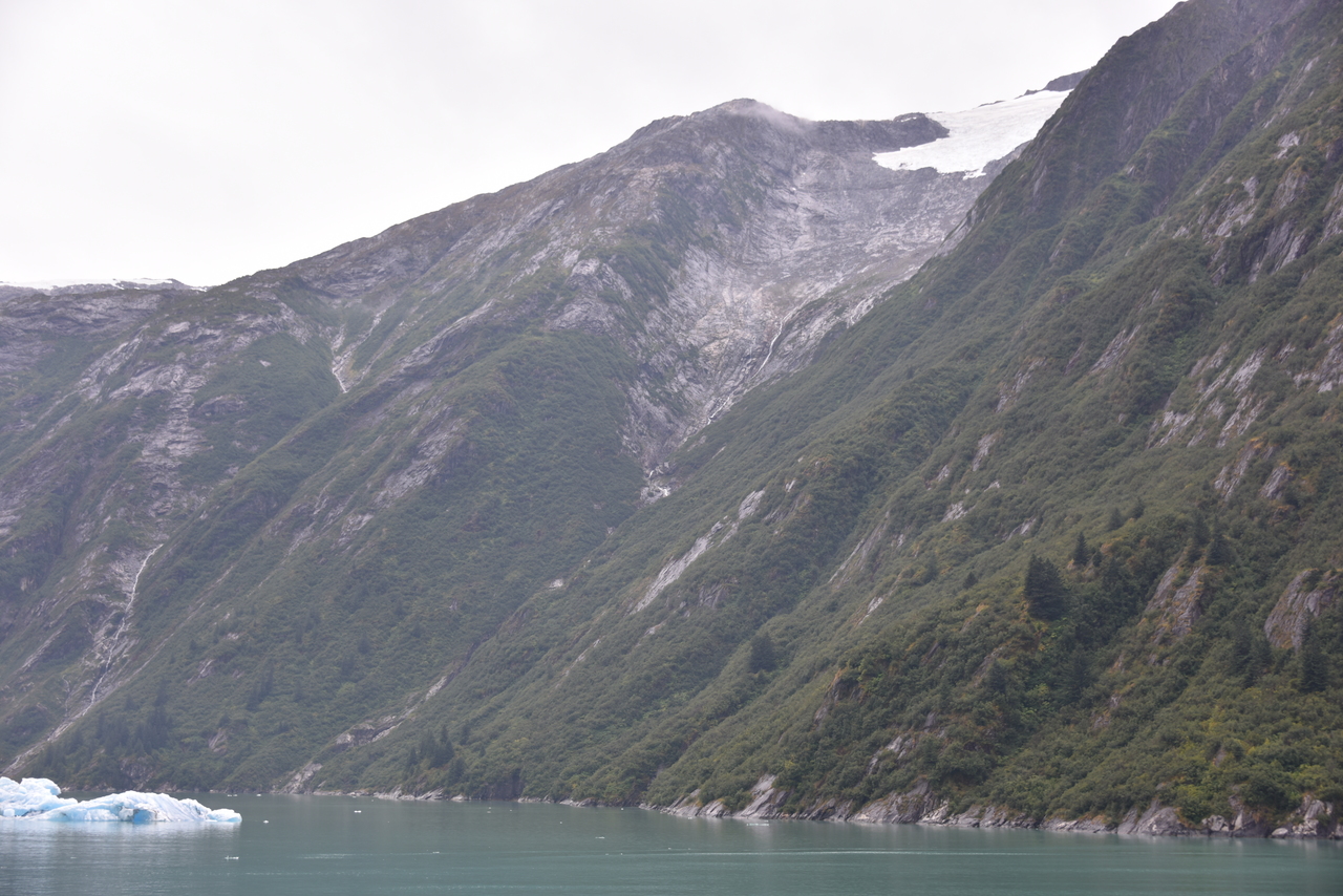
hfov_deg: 36.2
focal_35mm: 55
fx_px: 2052
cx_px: 672
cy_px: 448
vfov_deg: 24.6
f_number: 4.5
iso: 160
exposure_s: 1/125
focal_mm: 55
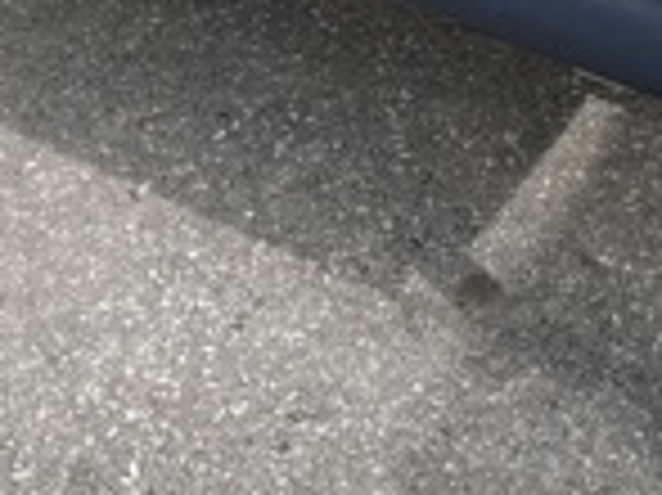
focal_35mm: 108
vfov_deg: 12.4
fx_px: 2064
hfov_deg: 18.2
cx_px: 374
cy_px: -436
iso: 50
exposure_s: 1/1311
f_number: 1.5
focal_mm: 5.7
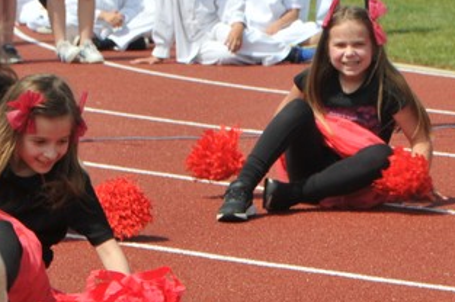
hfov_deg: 8.1
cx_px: 313
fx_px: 3220
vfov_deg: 5.4
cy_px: 177
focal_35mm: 255
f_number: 11
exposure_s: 1/500
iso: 200
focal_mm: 52
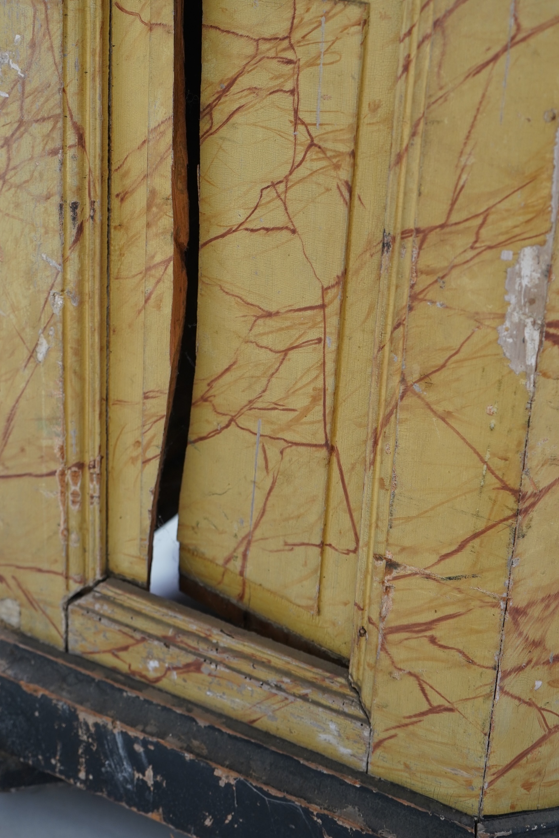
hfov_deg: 25.5
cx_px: 287
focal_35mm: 53
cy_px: 273
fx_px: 1234
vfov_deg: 37.1
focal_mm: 38
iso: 400
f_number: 4.5
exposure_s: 1/80
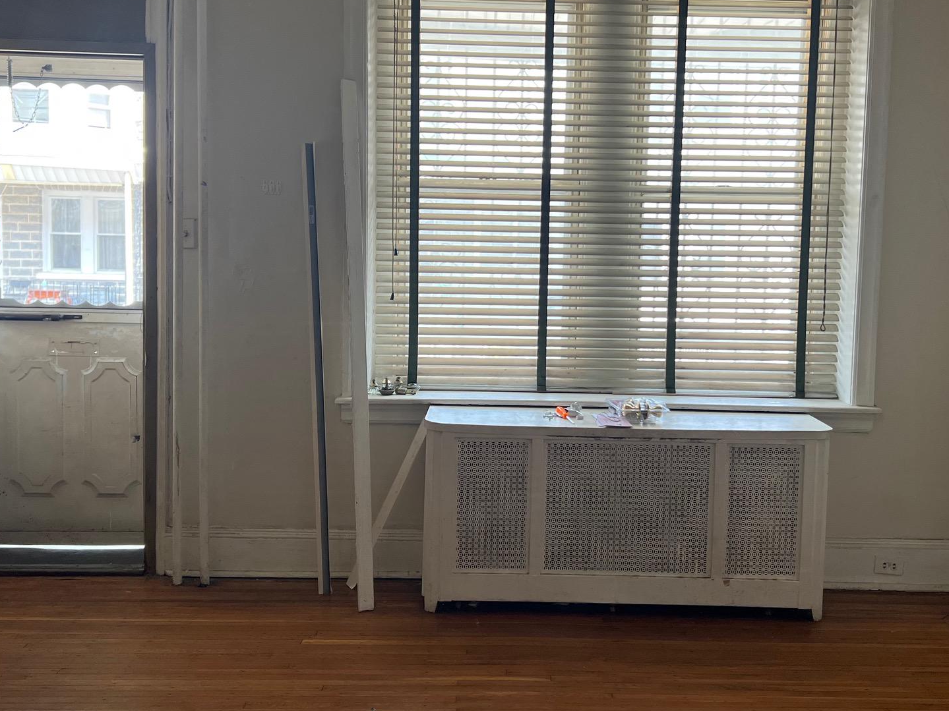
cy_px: 306
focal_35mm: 37
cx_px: 530
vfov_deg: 38.6
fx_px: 1014
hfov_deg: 50.0
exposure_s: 1/120
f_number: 1.5
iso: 100
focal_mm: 5.7
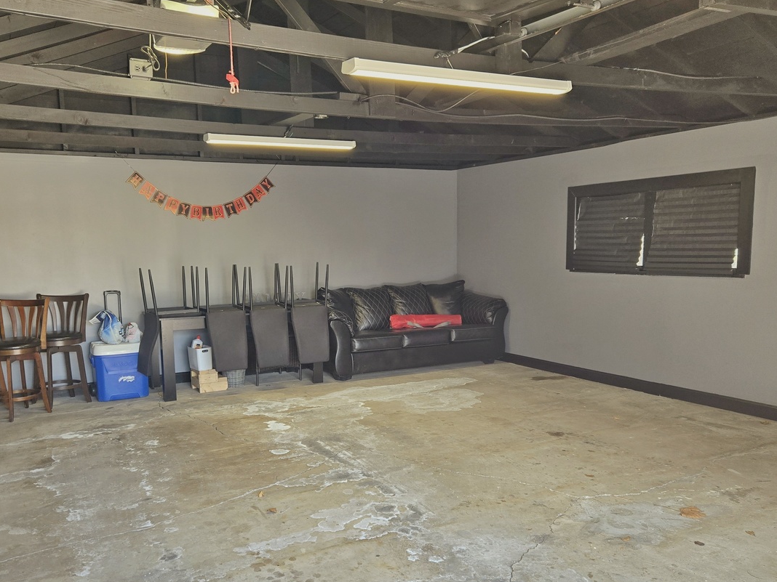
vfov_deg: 45.3
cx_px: 360
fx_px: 696
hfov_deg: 58.3
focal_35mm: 31
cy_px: 329
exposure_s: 1/120
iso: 80
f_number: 1.8
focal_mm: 5.4
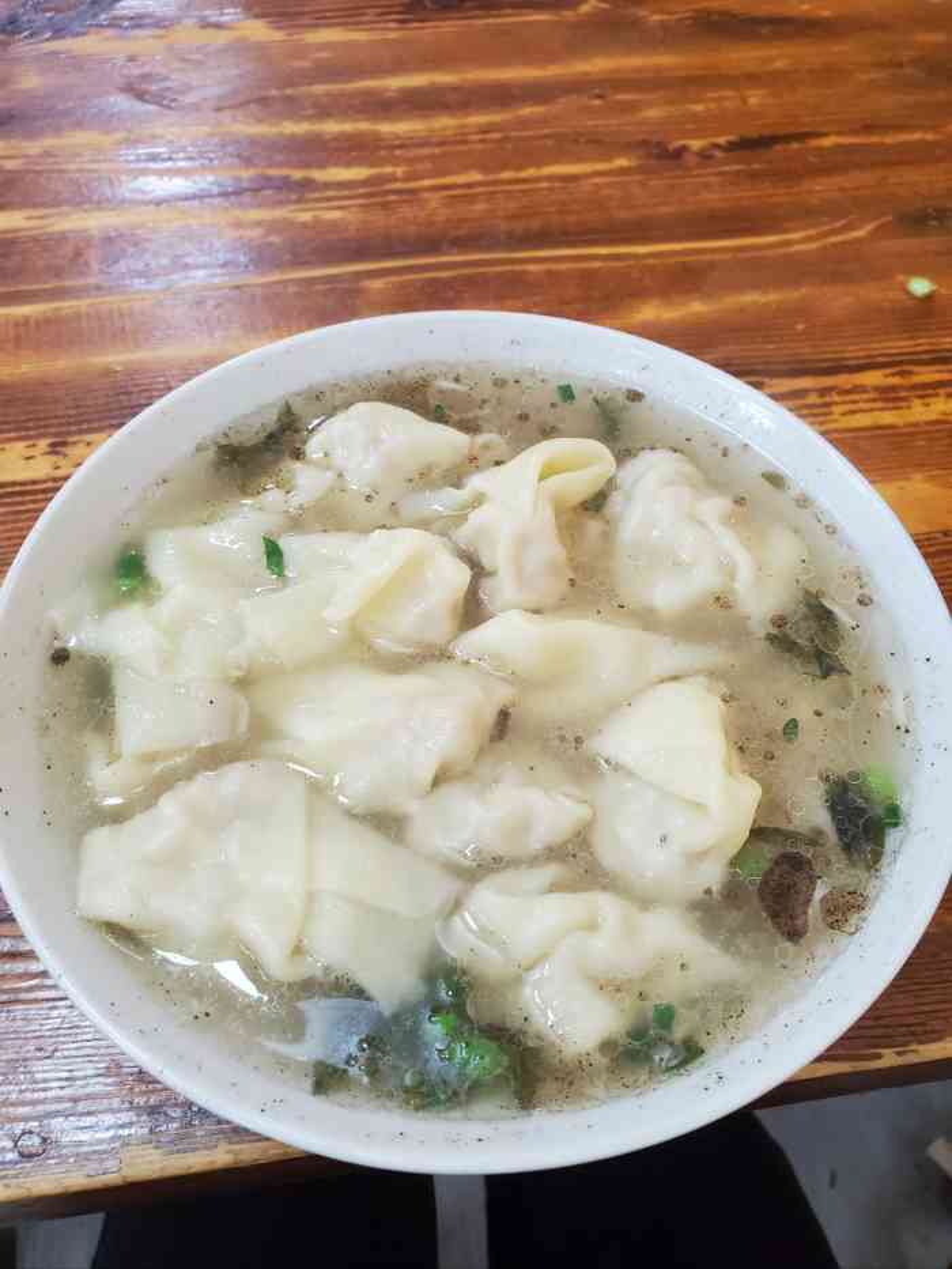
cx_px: 476
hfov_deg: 53.1
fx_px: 953
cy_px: 634
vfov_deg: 67.3
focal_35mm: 26
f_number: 2.4
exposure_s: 1/50
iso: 250
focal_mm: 4.3
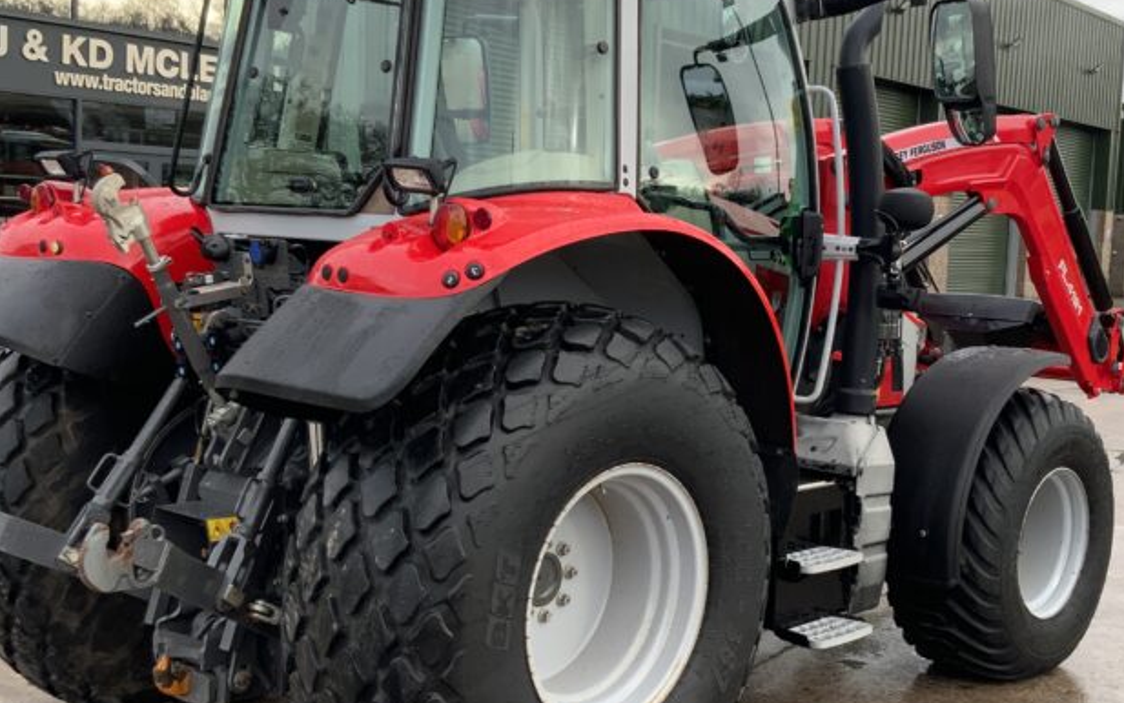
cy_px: 352
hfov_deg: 39.4
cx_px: 667
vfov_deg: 25.4
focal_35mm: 51
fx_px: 1563
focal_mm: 3
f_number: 1.8
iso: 16
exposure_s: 1/312
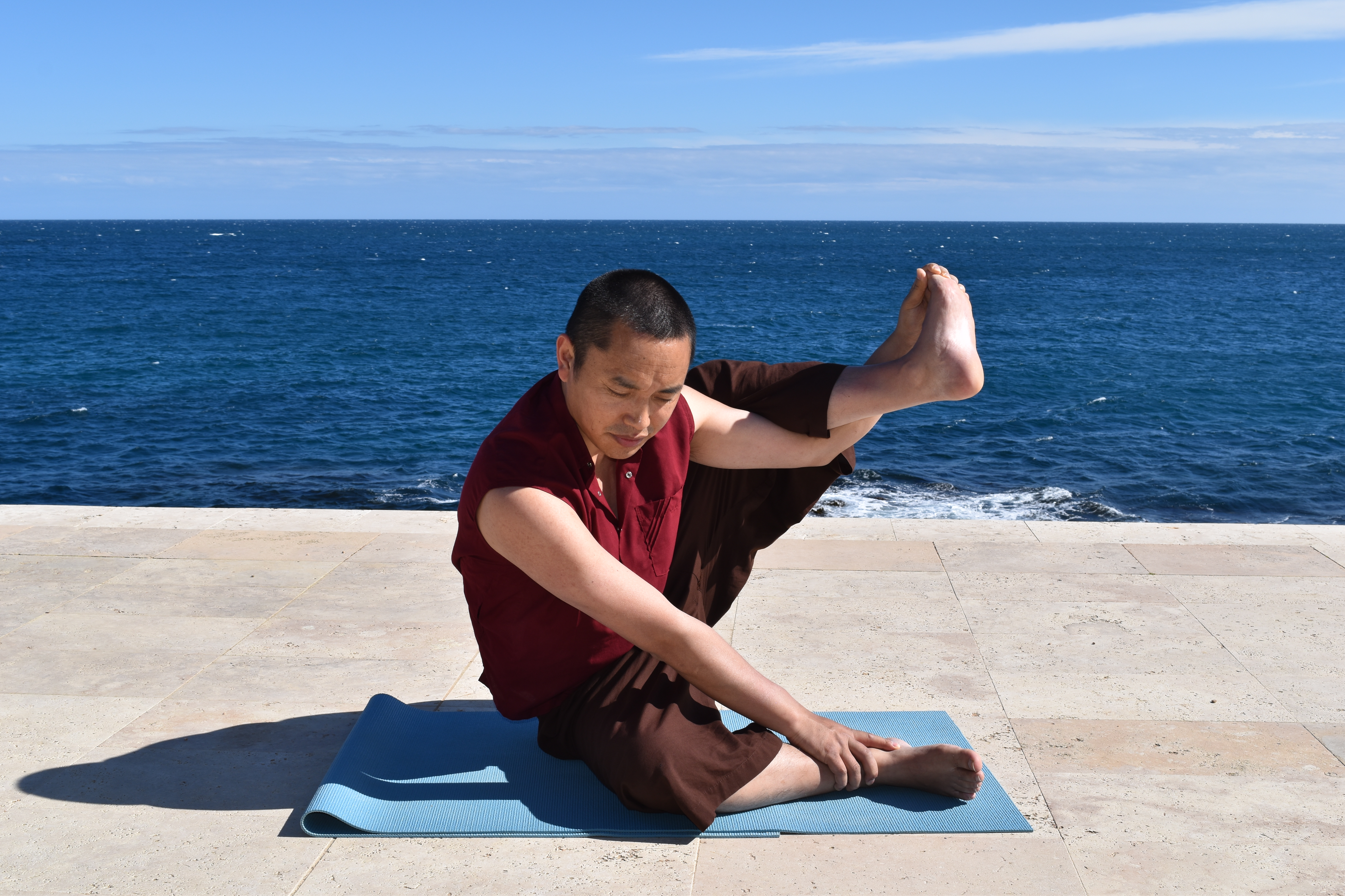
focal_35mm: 45
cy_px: 448
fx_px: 1681
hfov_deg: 43.6
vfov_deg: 29.9
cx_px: 672
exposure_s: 1/200
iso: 100
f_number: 14
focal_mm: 30
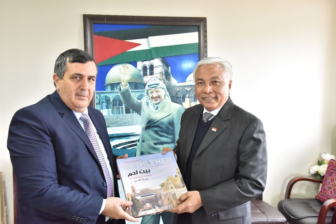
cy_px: 112
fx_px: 327
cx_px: 168
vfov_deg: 37.9
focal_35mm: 35
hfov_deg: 54.4
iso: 4000
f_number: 10
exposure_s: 1/40
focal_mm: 35
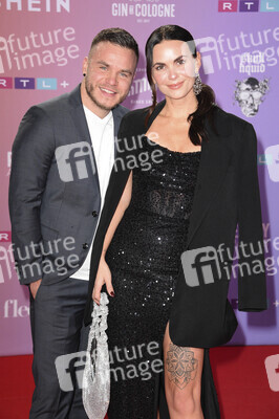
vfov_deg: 28.1
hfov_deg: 18.9
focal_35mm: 72
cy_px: 210
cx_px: 140
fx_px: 838
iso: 2500
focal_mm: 72
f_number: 5.6
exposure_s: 1/250
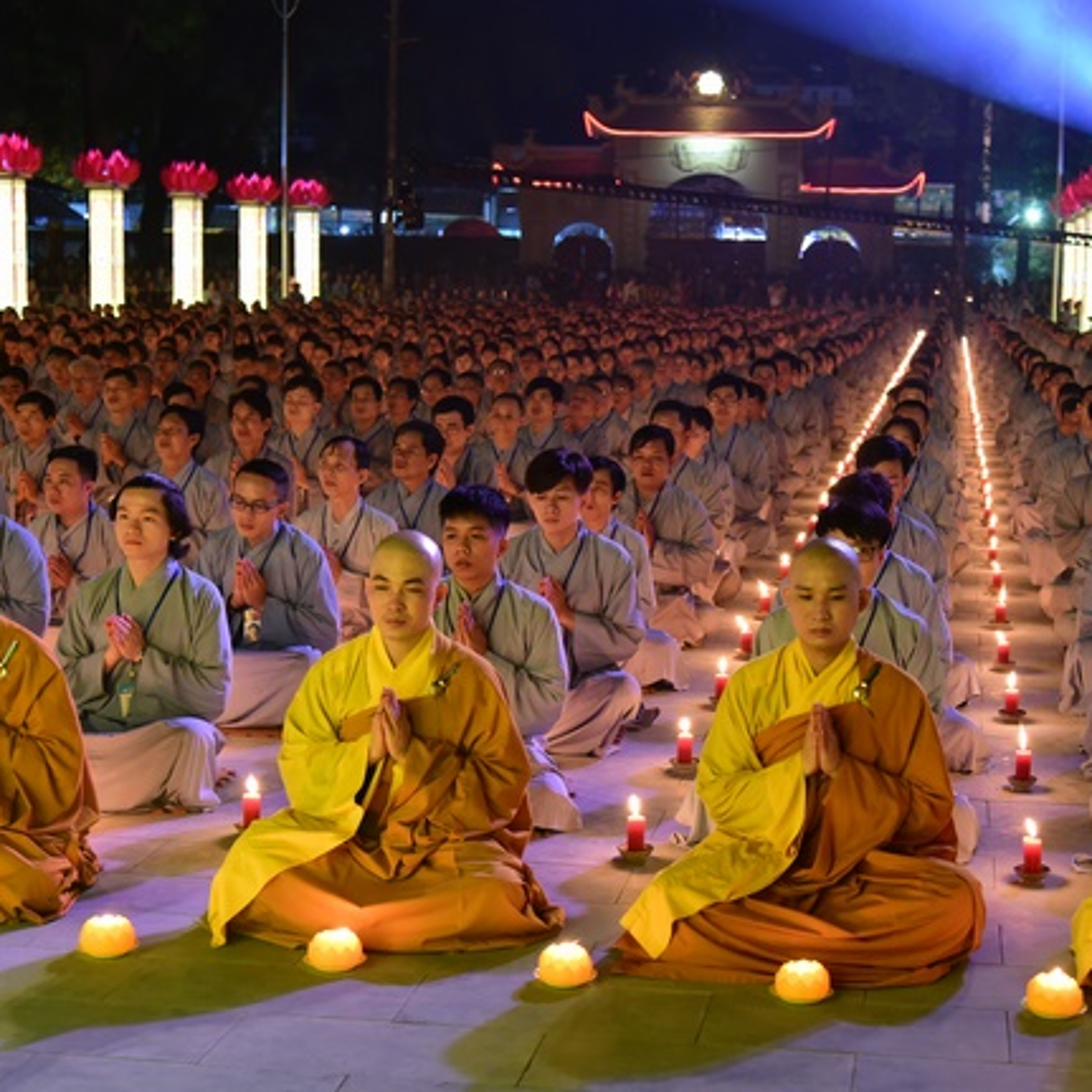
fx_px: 2106
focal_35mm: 59
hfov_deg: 29.0
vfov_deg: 29.1
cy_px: 547
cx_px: 644
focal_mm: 46
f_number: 4
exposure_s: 1/20
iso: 2000
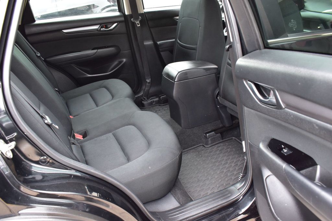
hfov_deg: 59.5
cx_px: 166
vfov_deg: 41.7
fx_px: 290
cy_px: 110
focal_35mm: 32
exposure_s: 1/15
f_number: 6.3
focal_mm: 21
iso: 720
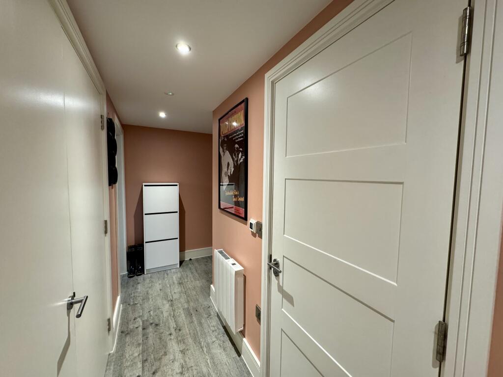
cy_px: 188
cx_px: 252
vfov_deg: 85.7
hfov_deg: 102.1
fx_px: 203
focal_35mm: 14
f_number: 2.2
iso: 320
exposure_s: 1/50
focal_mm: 2.22
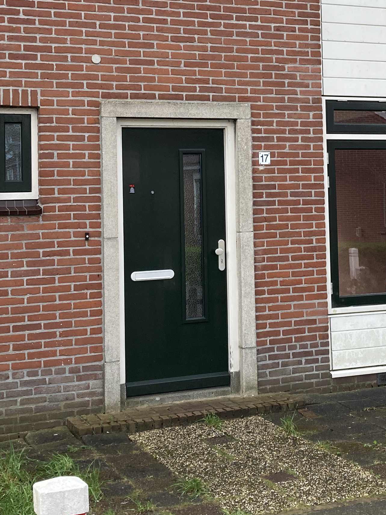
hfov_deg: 22.1
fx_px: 981
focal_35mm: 66
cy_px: 165
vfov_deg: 29.2
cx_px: 286
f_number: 1.8
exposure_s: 1/470
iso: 20
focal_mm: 3.99
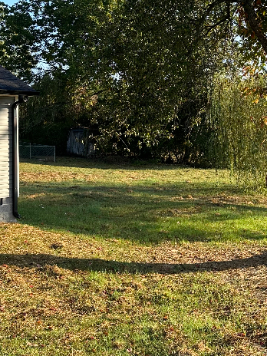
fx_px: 545
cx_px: 199
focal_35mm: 53
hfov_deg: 27.2
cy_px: 124
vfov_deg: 35.9
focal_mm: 6.86
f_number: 1.78
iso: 80
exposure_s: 1/1095
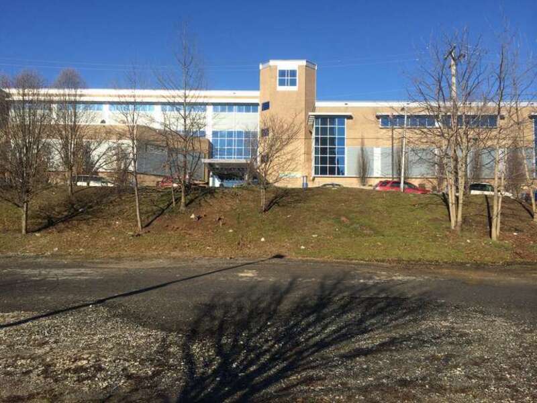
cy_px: 202
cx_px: 268
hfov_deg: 60.0
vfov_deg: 46.8
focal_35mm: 30
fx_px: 465
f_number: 2.2
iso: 40
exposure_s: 1/1953
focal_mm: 4.12
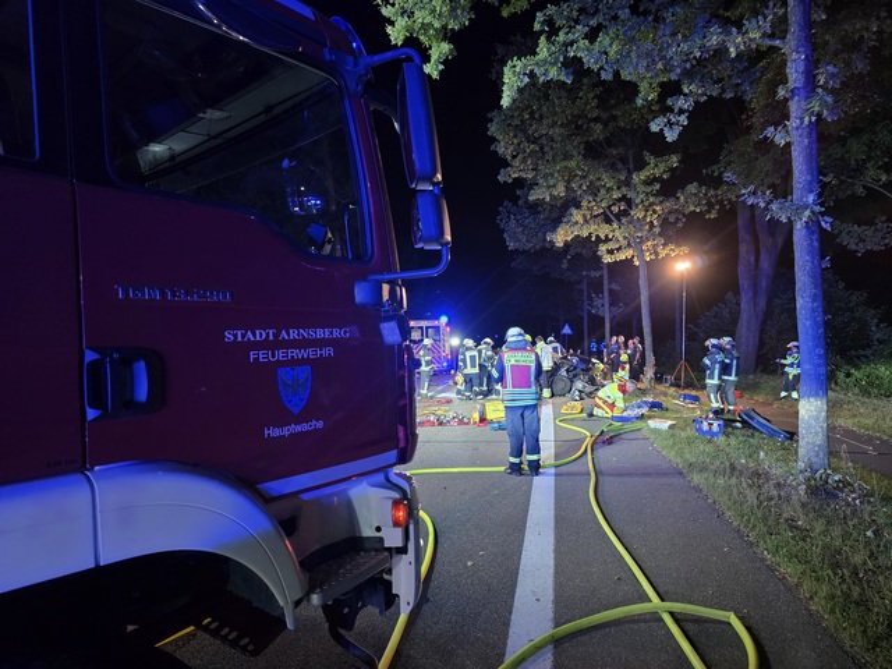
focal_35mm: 23
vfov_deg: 58.9
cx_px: 446
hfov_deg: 73.9
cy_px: 334
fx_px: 593
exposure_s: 1/52
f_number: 1.7
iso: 500
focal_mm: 6.3
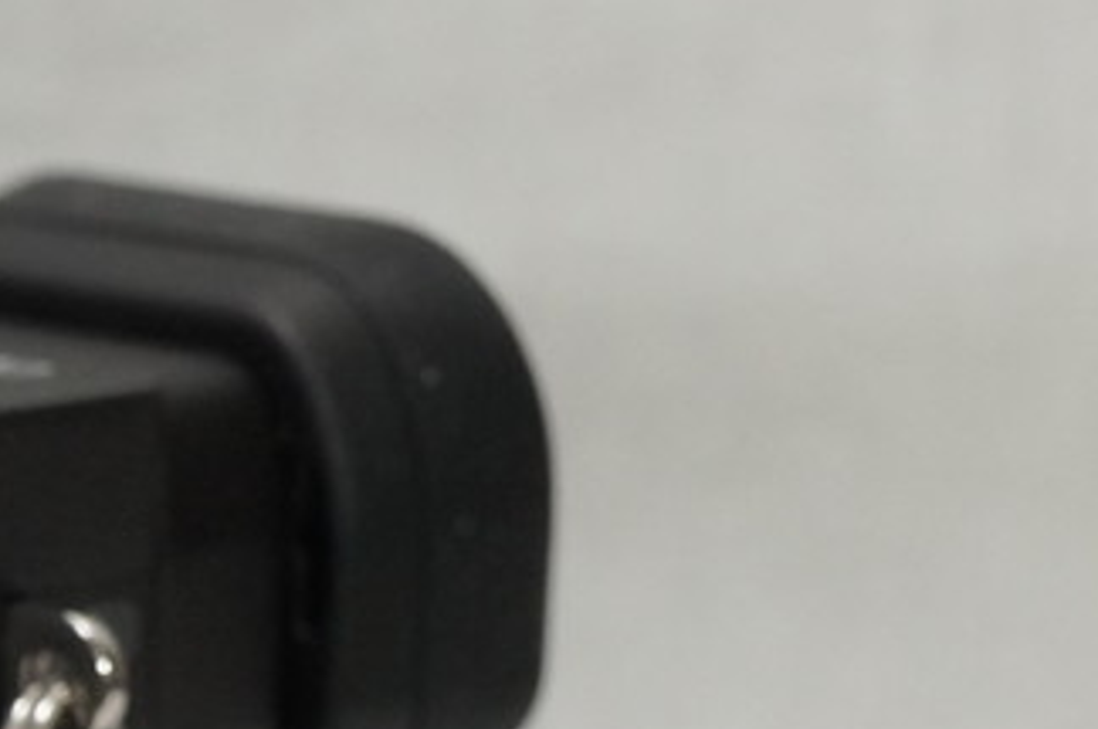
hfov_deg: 8.2
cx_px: -1261
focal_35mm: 237
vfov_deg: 5.7
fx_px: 7218
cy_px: 1171
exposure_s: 1/60
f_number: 5.6
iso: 800
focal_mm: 32
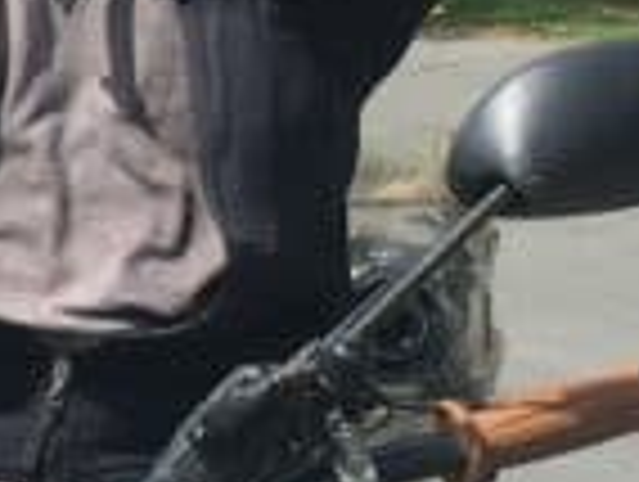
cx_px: -153
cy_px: 257
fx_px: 3865
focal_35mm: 209
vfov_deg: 7.1
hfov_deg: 9.3
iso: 25
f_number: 2.2
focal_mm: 4.15
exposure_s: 1/916
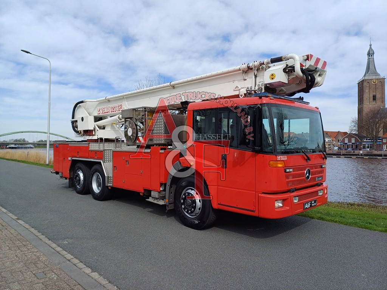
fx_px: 279
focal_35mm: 25
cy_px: 145
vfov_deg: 54.9
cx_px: 194
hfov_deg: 69.4
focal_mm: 4.65
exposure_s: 1/962
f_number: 1.8
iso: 50
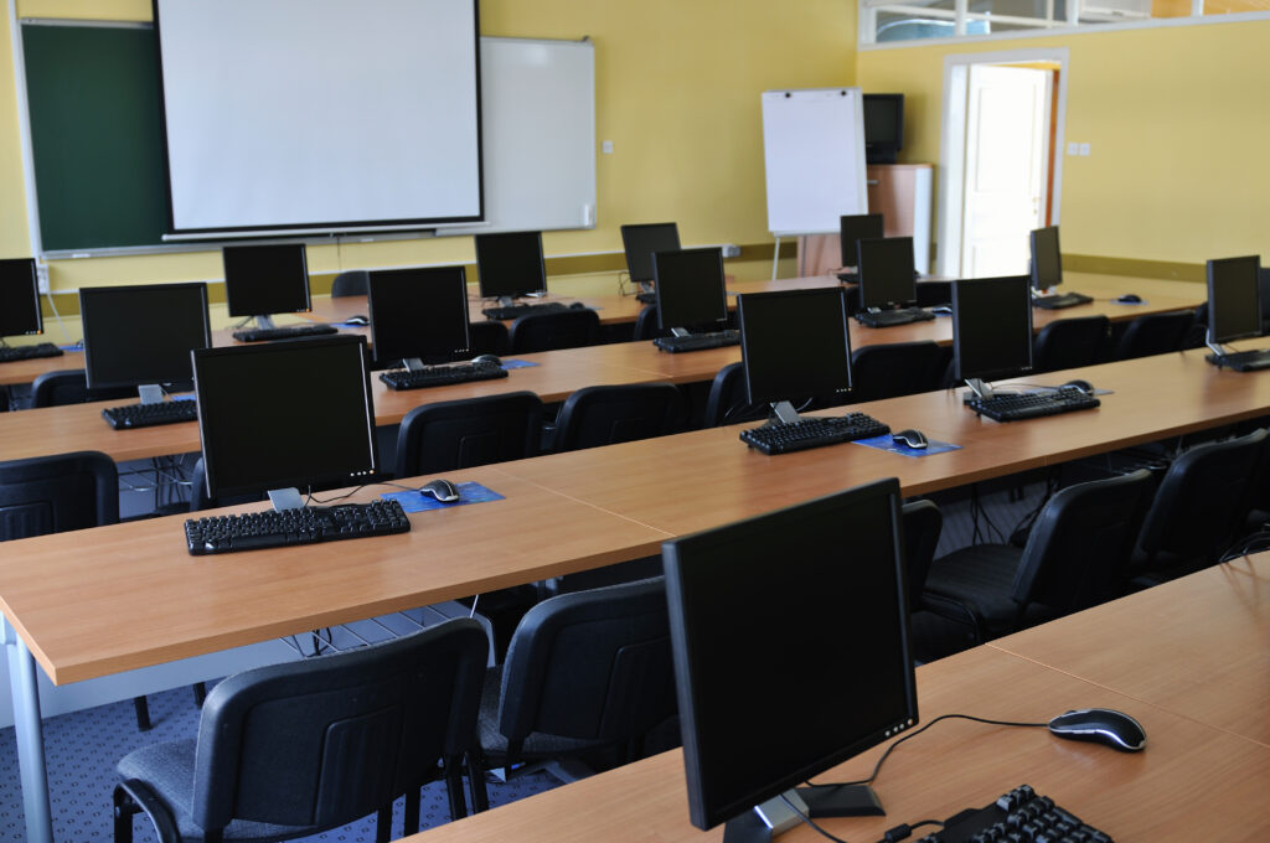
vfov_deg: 36.8
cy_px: 422
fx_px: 1268
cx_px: 635
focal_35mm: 36
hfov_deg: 53.2
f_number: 2.8
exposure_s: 1/40
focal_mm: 24
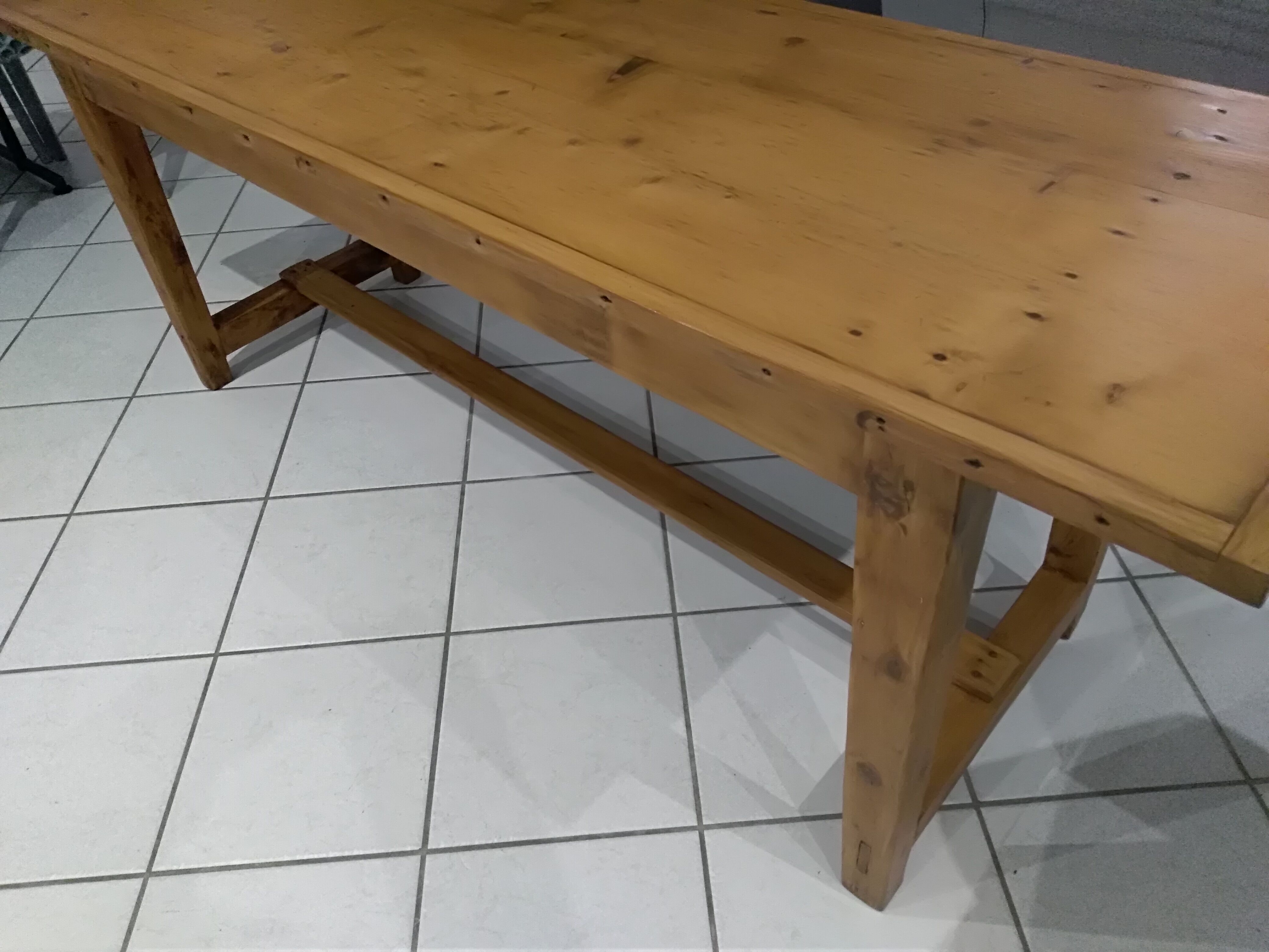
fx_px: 953
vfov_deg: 53.1
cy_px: 476
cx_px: 634
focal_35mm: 26
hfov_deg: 67.3
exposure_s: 1/25
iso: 745
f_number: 2
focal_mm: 3.54
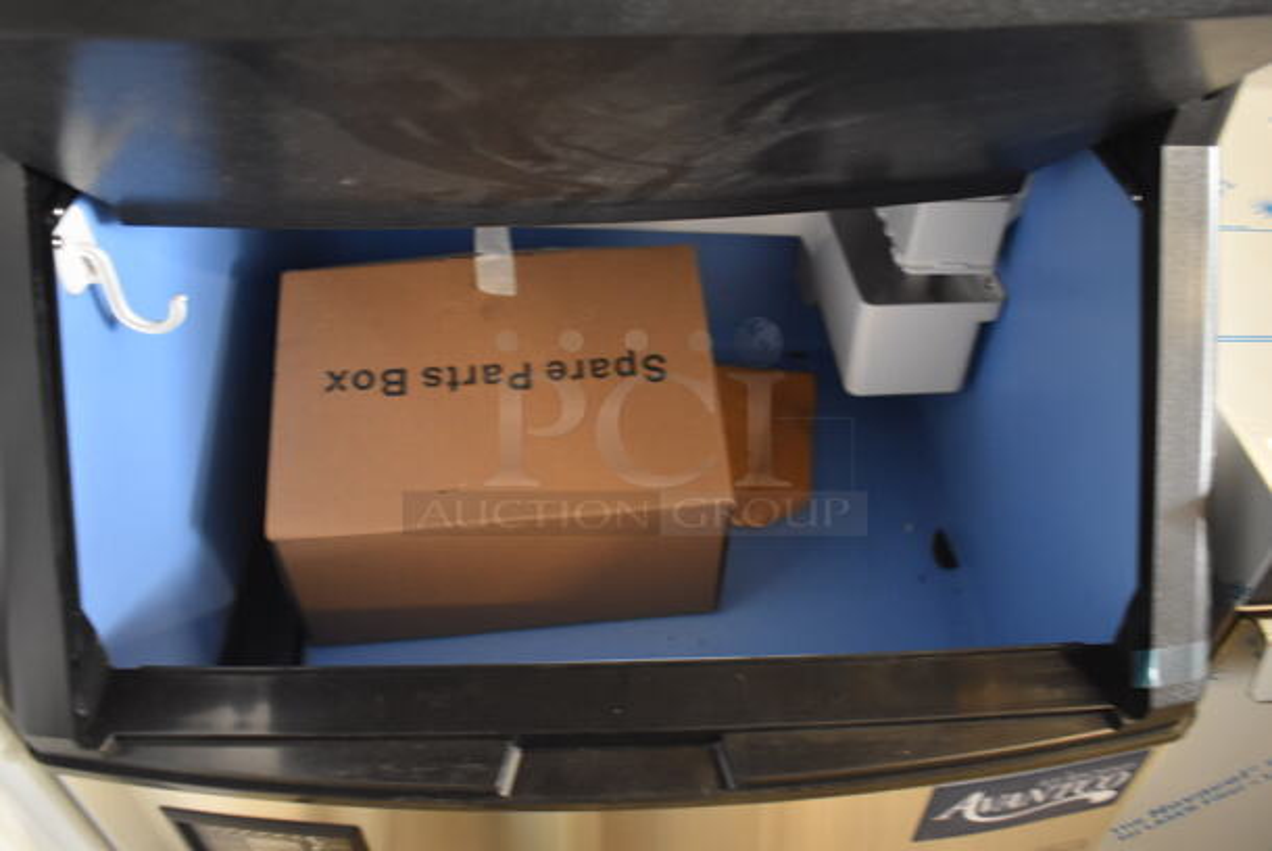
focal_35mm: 27
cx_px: 636
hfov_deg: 67.3
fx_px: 955
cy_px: 426
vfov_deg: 48.0
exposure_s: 1/30
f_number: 3.5
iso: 2200
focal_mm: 18
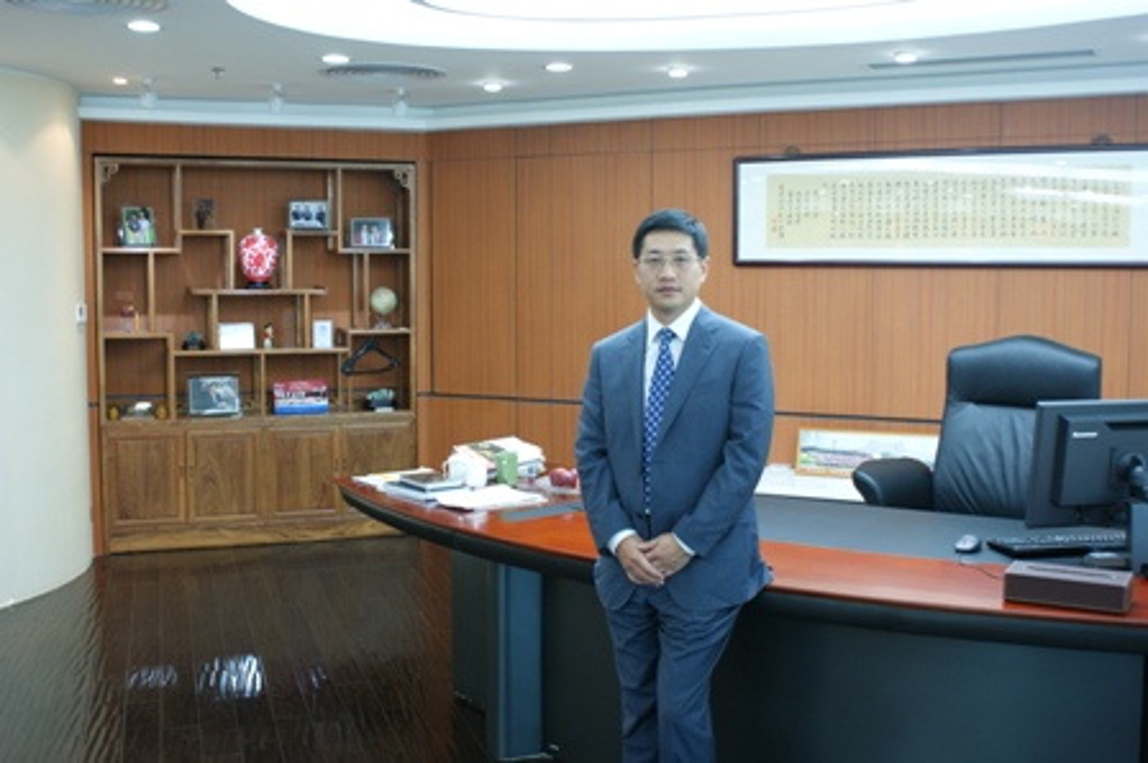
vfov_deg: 34.2
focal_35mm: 39
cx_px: 574
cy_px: 382
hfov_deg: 49.6
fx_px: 1243
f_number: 4.5
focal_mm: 26
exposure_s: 1/15
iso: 400
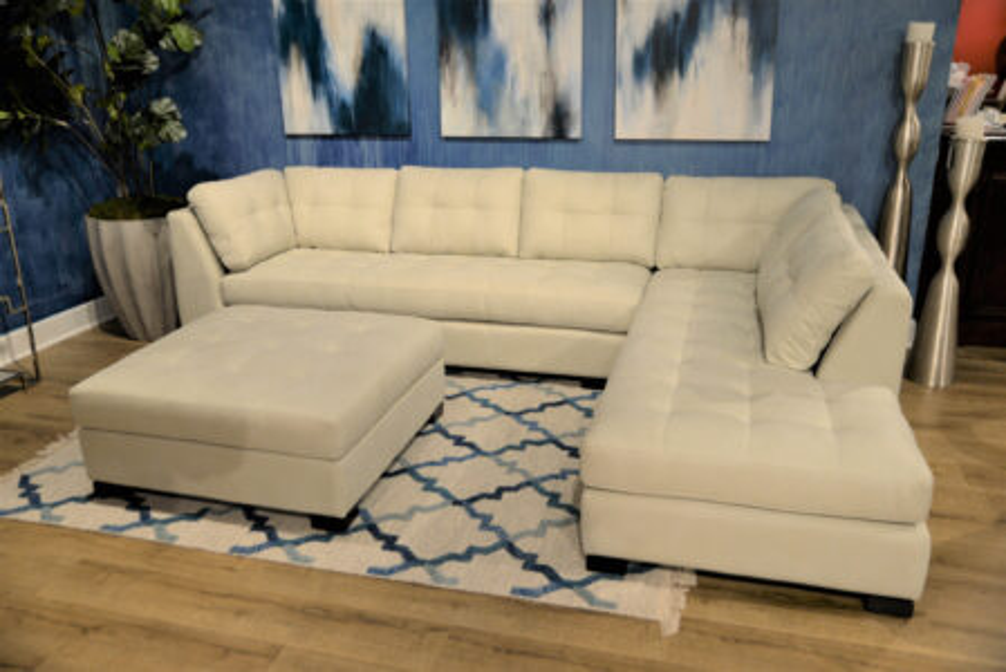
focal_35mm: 32
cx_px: 503
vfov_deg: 41.2
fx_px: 895
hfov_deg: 58.7
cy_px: 336
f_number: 2.8
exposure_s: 1/400
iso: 1600
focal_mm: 32
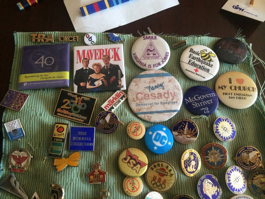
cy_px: 100
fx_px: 230
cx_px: 132
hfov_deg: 60.0
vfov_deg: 46.8
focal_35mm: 30
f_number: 2.2
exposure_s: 1/30
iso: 160
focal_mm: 4.12
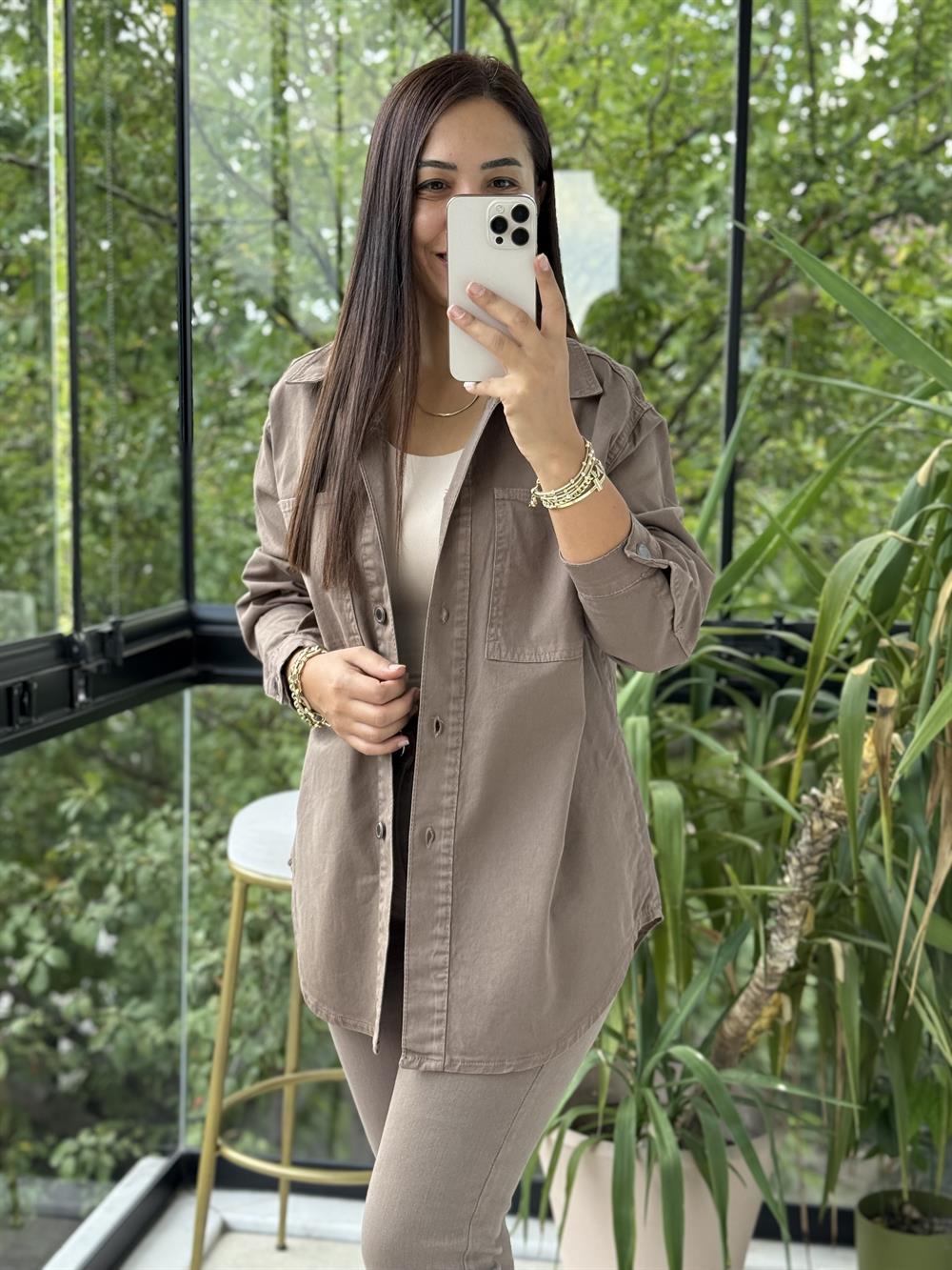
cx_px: 476
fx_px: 1760
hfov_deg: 30.3
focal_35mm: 48
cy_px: 635
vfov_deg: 39.7
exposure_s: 1/246
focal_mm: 6.76
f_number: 1.78
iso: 80
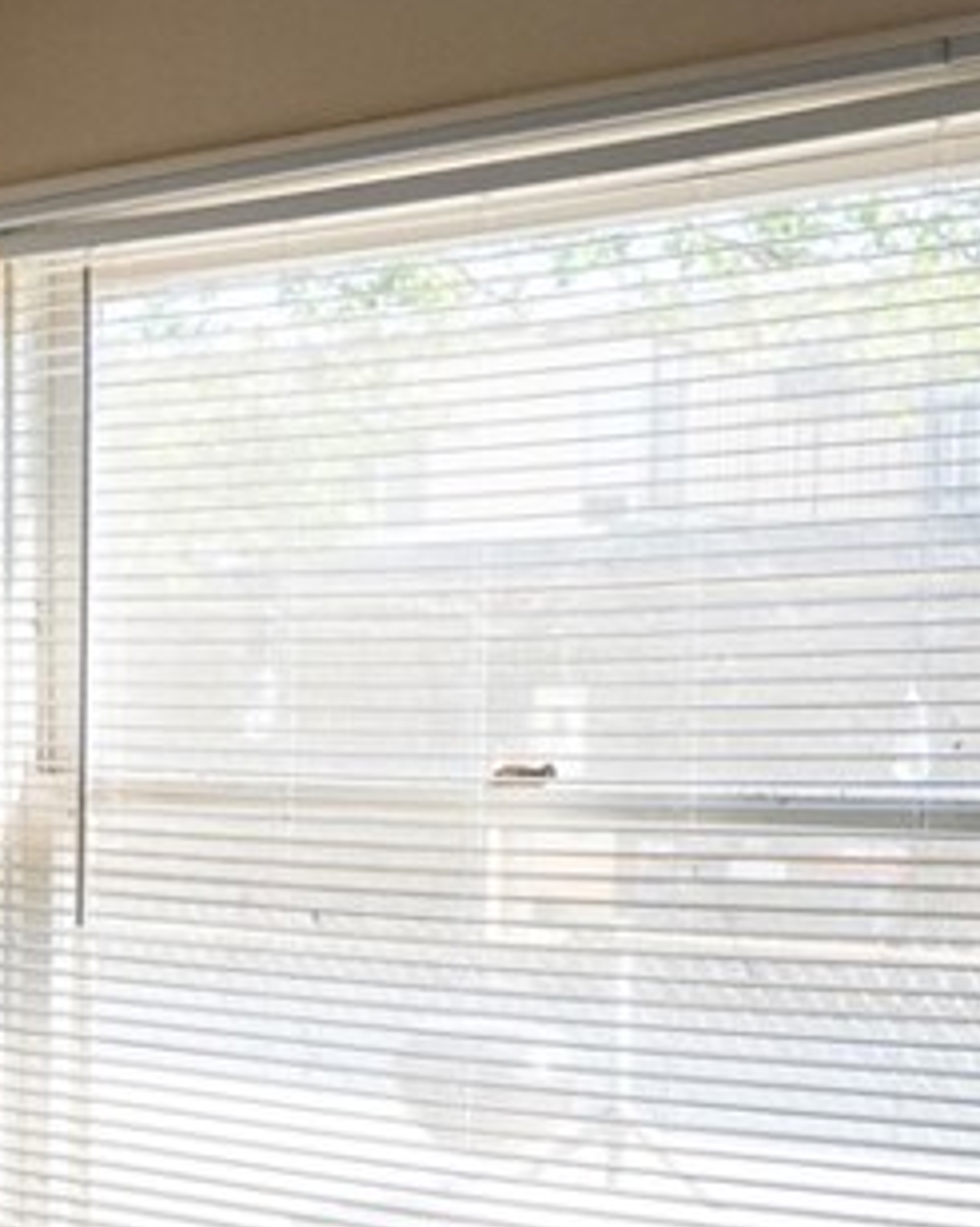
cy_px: 1141
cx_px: -187
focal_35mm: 75
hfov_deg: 19.3
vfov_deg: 24.6
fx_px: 2722
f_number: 8
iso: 1600
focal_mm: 24
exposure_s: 1/160
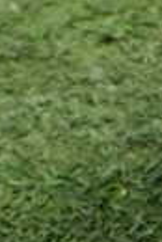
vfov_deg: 14.2
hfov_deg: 9.2
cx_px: 274
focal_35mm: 144
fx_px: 969
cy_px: 60
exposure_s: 1/30
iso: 1000
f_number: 2.3
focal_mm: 5.4
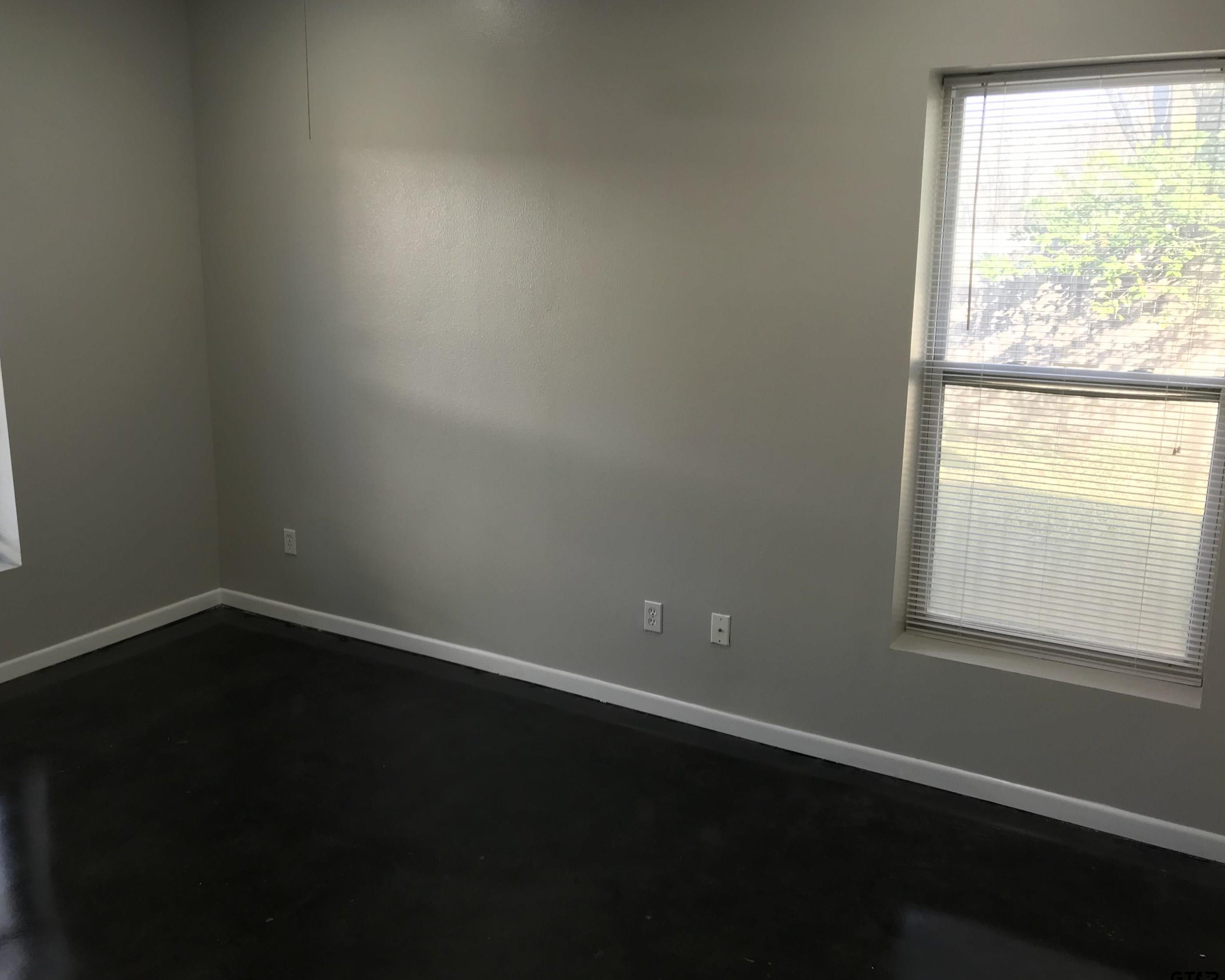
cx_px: 568
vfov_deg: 48.5
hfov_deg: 58.7
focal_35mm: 30
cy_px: 481
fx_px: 1088
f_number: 1.8
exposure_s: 1/40
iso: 25
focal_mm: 3.99
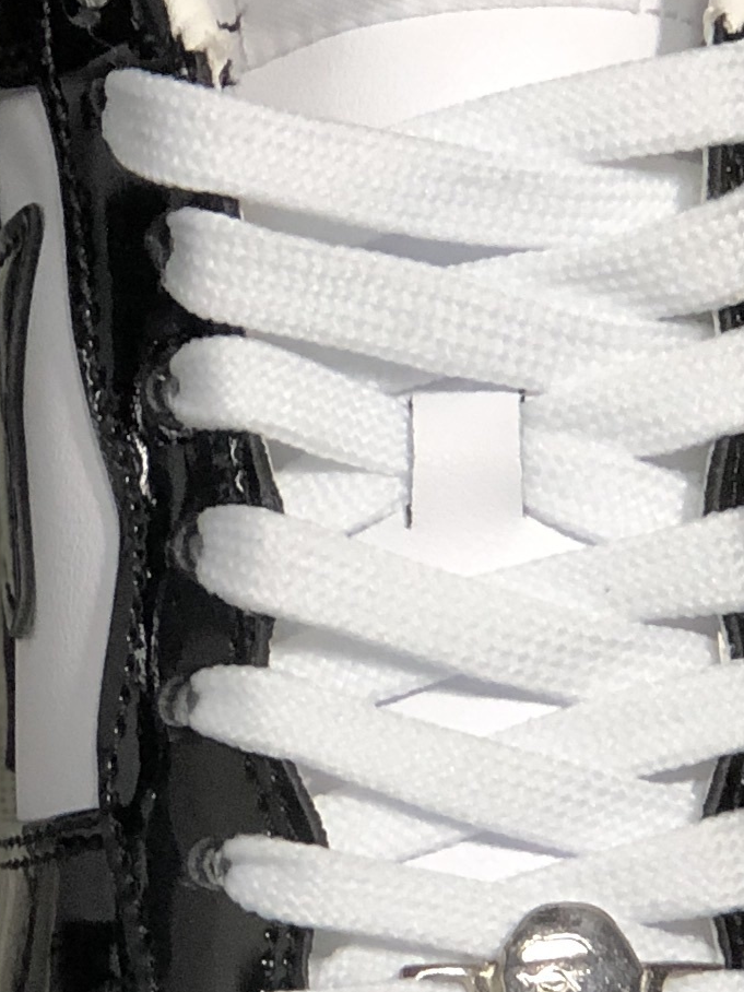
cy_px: 501
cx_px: -130
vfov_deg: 7.8
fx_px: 7250
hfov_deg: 5.8
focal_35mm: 253
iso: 80
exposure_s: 1/30
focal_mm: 6.6
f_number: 2.8
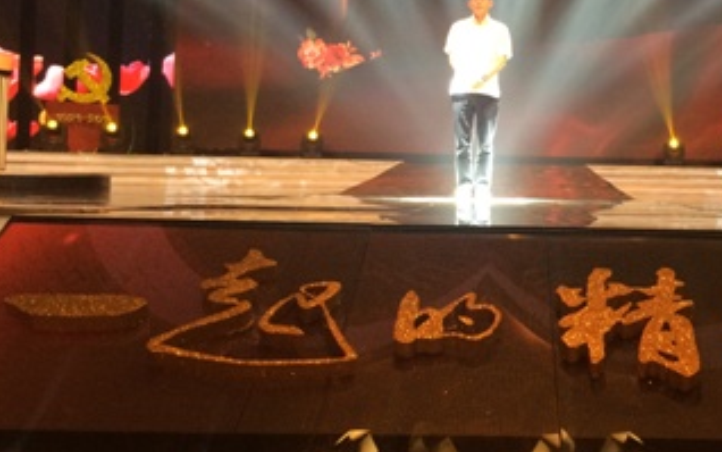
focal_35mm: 50
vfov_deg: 25.6
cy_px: 133
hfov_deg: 39.4
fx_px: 984
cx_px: 520
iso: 50
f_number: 2.2
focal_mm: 4.12
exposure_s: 1/30
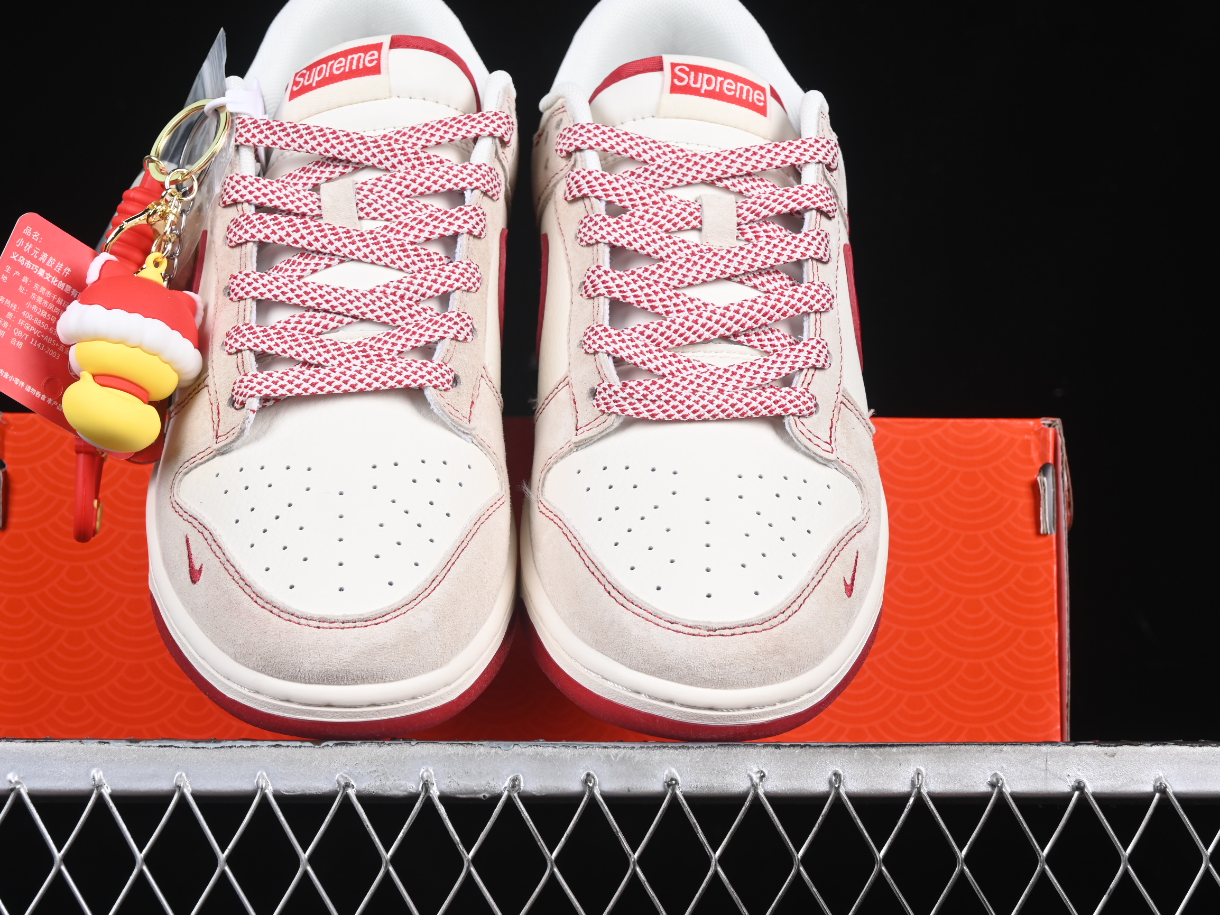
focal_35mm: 87
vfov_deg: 17.0
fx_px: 3066
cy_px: 438
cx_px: 508
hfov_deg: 22.5
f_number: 8
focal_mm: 50
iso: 160
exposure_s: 1/80
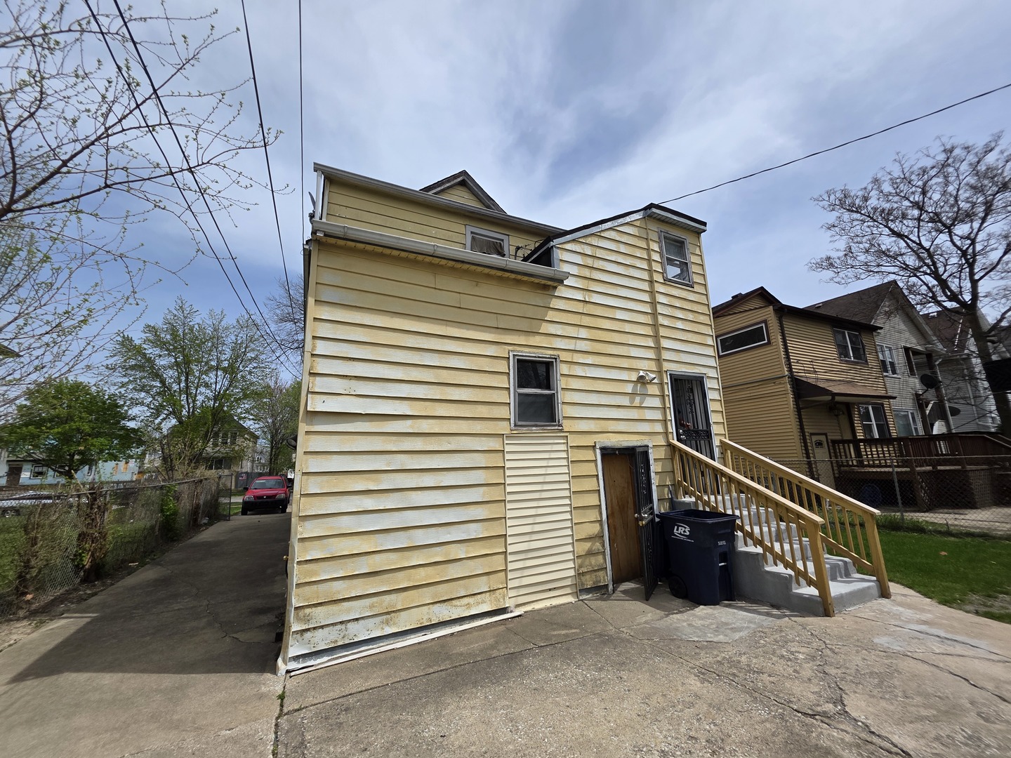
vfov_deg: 89.9
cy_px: 379
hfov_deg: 106.2
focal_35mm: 13
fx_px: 380
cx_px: 506
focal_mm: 2.2
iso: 40
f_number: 1.9
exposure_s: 1/4217
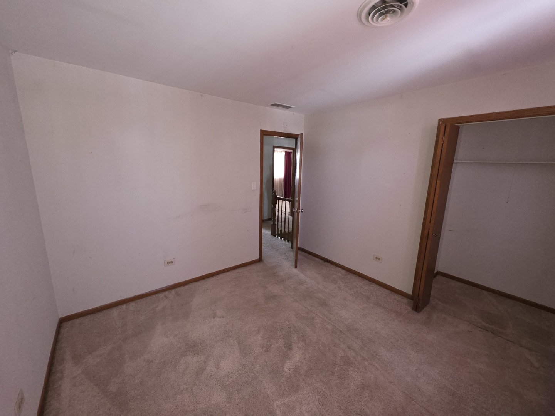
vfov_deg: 89.9
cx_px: 278
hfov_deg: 106.2
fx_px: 208
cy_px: 208
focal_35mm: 13
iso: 320
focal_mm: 2.2
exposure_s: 1/60
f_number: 1.9
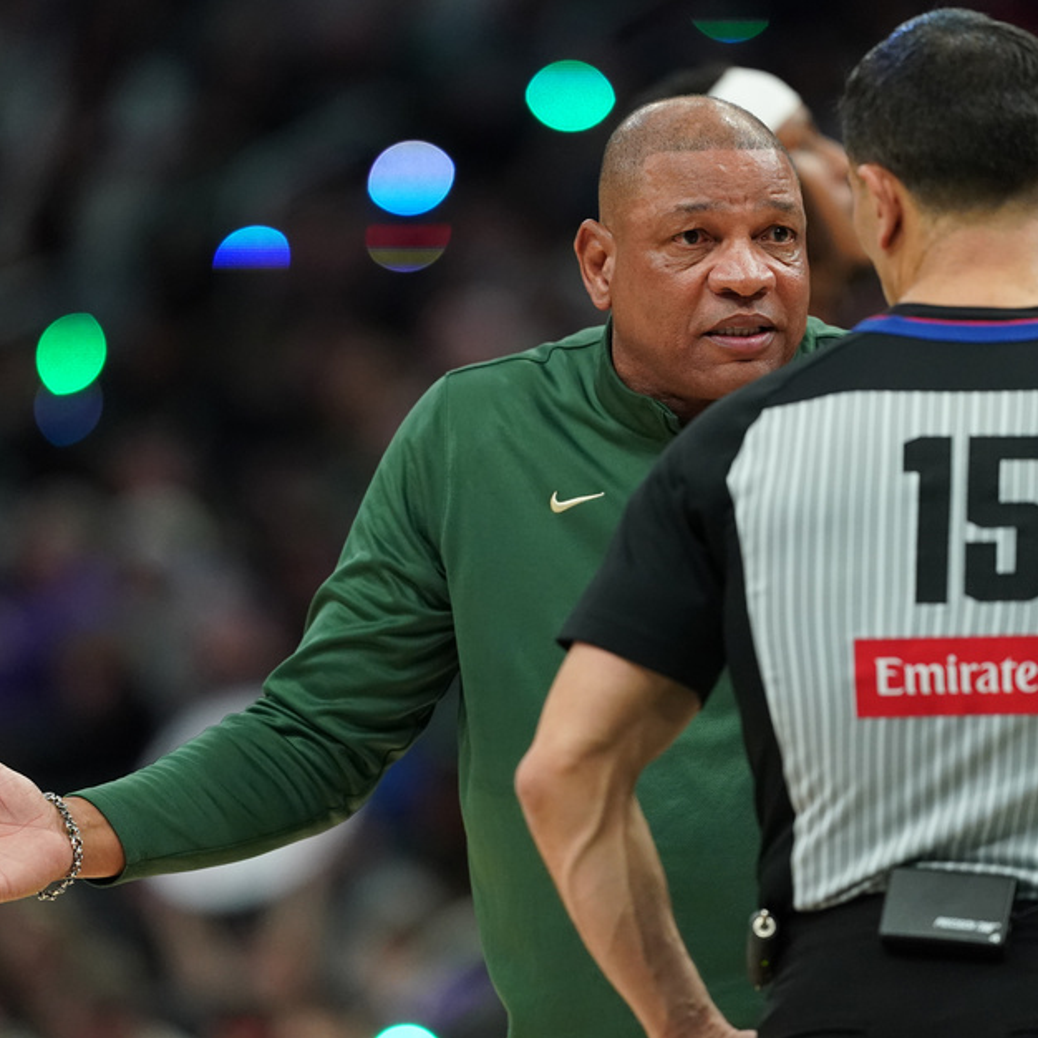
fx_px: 14147
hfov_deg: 4.2
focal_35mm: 417
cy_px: 539
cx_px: 564
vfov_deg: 4.2
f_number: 2.8
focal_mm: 300
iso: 4000
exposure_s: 1/2000
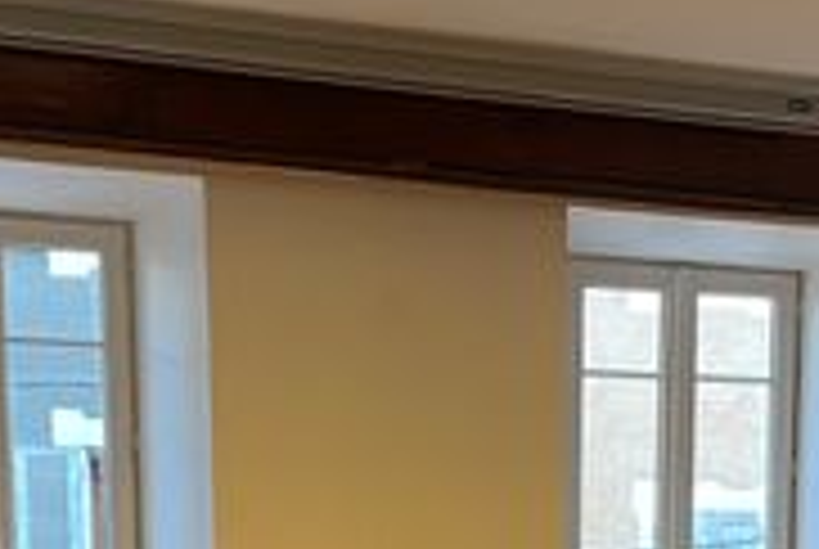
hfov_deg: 22.7
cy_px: 922
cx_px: 554
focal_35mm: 89
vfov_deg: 14.0
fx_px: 2028
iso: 100
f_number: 1.6
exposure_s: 1/50
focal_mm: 4.2
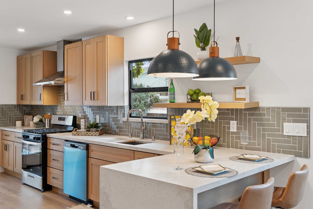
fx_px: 304
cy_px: 104
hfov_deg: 54.4
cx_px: 156
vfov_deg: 37.9
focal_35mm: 35
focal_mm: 35
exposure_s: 1/40
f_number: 5.6
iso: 320
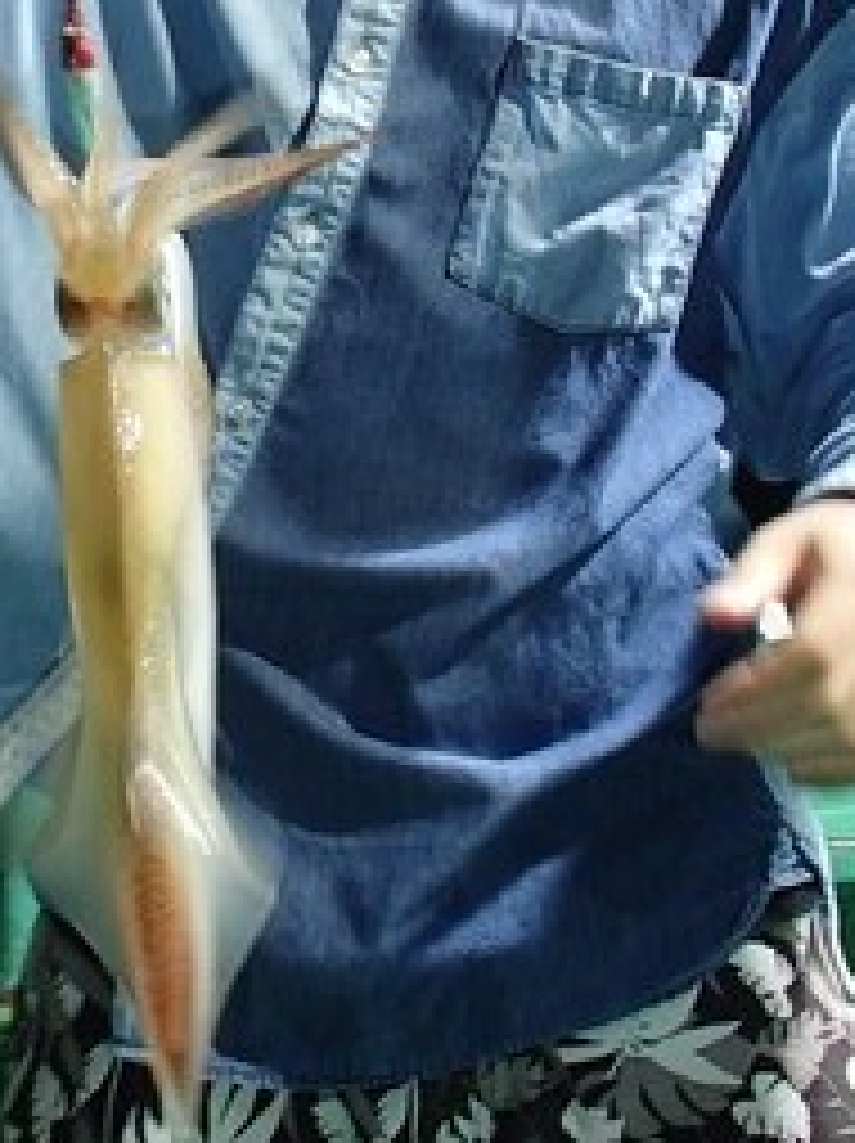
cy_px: 171
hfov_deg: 27.0
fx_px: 1748
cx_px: 194
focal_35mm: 53
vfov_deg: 34.7
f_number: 3.9
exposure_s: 1/30
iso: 400
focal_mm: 5
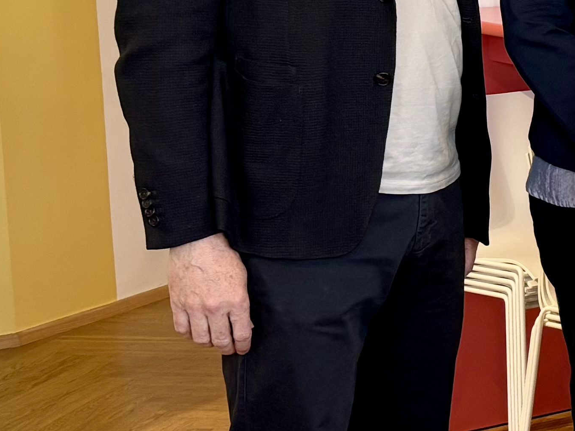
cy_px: 121
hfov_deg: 15.1
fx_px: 1828
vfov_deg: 13.4
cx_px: 1082
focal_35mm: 110
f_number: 1.6
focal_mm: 5.96
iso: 80
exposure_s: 1/100
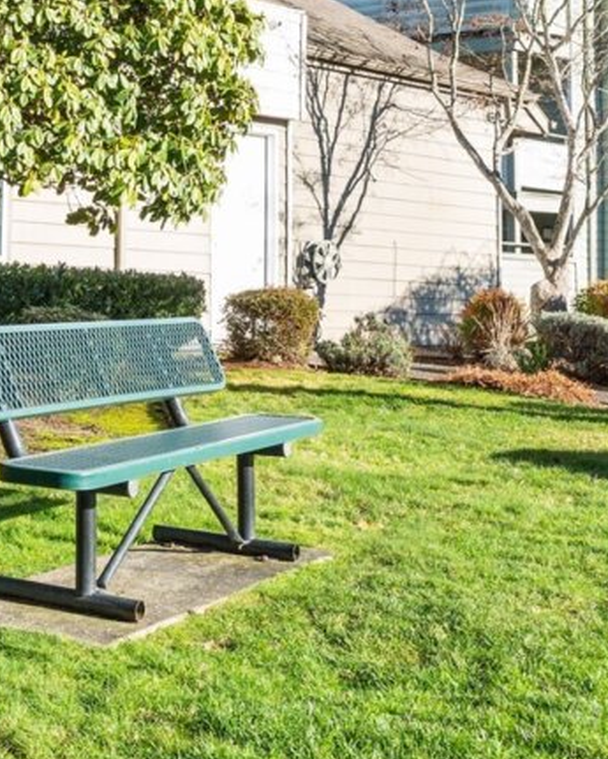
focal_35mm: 64
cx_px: -143
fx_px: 1439
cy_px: 497
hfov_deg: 21.9
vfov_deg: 29.4
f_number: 9
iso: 100
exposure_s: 1/10
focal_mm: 21
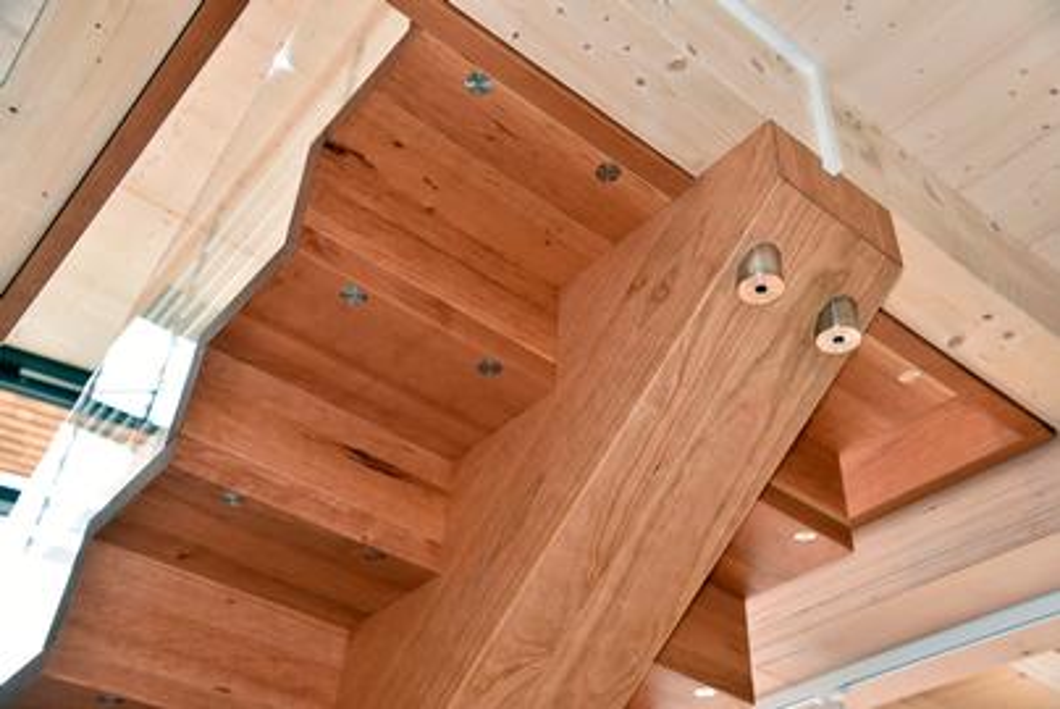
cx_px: 530
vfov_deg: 35.1
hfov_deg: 50.7
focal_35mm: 38
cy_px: 354
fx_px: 1120
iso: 1000
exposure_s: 1/80
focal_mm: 38
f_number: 5
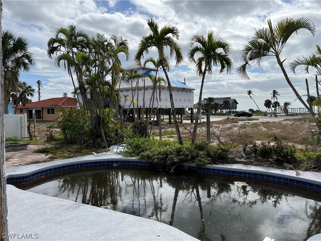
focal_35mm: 26
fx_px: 241
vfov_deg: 53.1
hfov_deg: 67.3
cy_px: 120
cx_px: 160
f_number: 1.5
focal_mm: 5.7
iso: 50
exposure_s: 1/6211
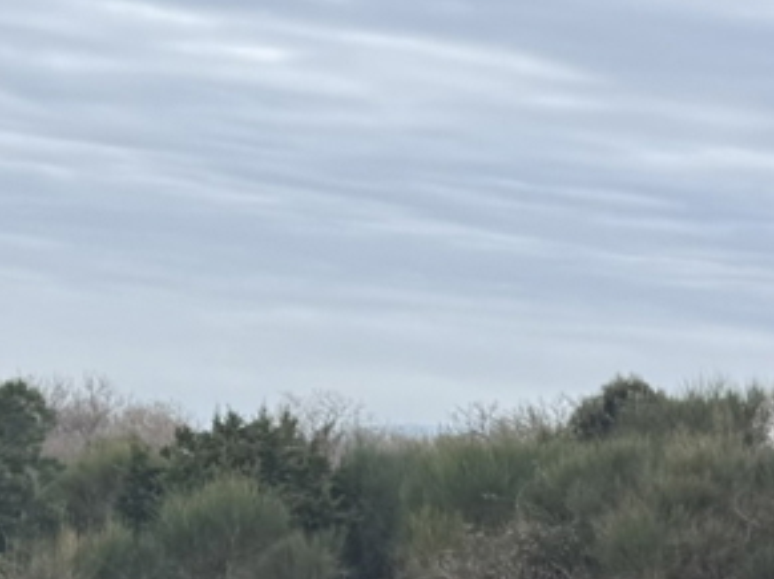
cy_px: 839
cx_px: 1064
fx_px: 2213
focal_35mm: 99
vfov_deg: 14.1
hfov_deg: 18.2
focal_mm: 6.76
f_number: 1.78
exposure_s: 1/383
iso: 80
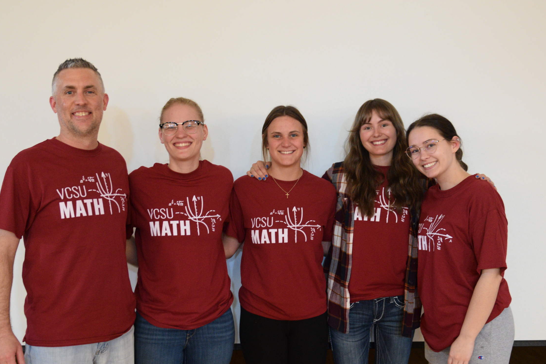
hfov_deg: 42.3
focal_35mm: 47
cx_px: 265
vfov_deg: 28.9
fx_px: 706
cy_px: 199
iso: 2500
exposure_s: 1/60
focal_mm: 27
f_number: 2.8
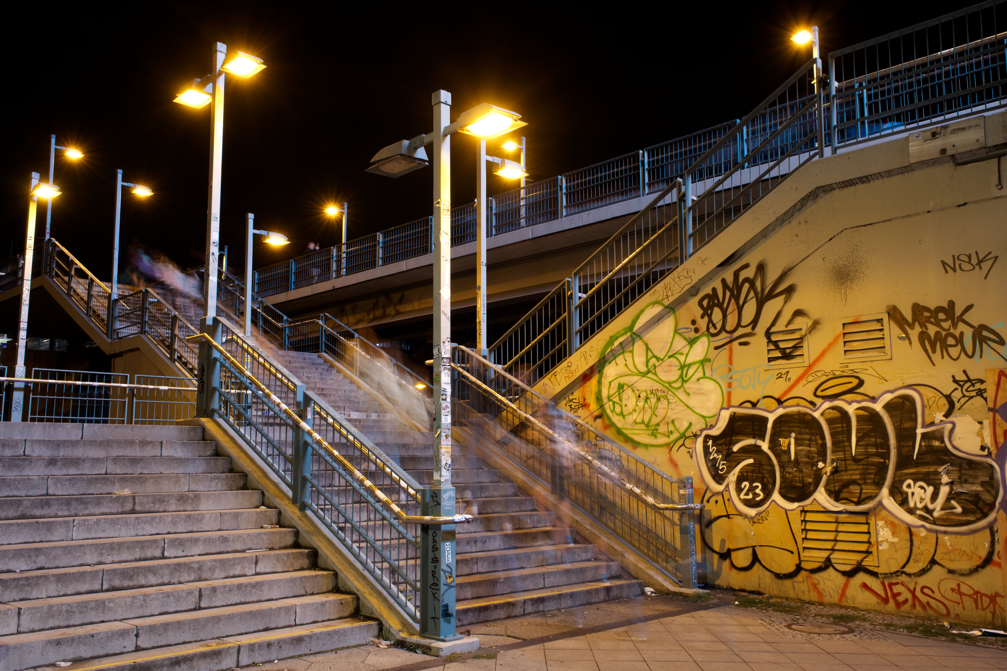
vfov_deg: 43.6
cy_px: 336
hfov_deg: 61.9
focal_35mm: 30
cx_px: 504
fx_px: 839
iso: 160
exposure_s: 3
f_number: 9
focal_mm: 20.2
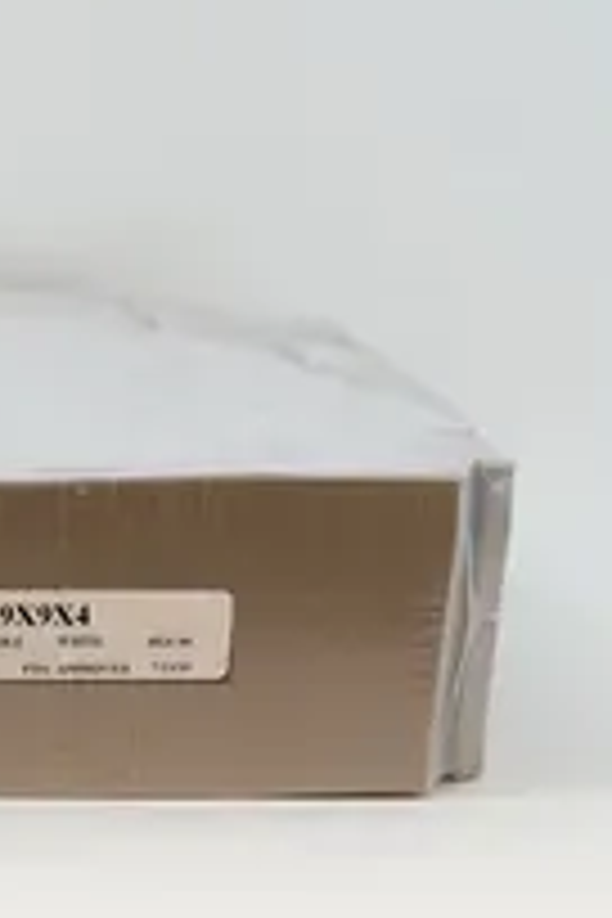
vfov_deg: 19.3
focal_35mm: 106
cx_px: 43
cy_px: 459
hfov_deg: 12.8
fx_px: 2703
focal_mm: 54
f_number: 5
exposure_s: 1/15
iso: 100
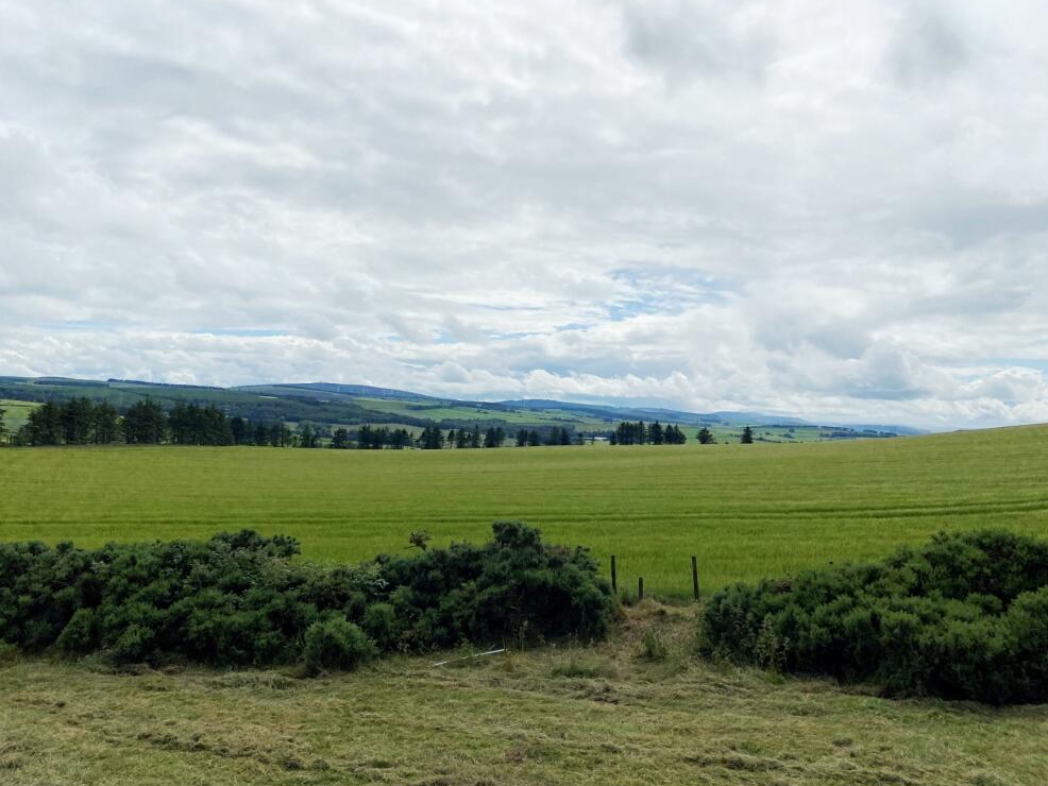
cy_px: 383
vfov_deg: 51.4
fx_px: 818
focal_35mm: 27
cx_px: 510
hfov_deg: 65.3
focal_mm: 4.25
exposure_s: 1/9615
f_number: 1.8
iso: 32
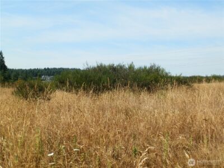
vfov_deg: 30.9
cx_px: 112
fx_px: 304
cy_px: 84
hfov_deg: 40.4
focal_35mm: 47
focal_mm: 8.51
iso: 64
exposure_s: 1/80
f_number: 10.6
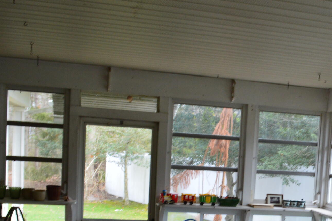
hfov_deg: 30.7
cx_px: 291
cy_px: 235
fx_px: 580
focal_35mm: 63
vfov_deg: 20.6
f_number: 8
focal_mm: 18
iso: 400
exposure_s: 1/60
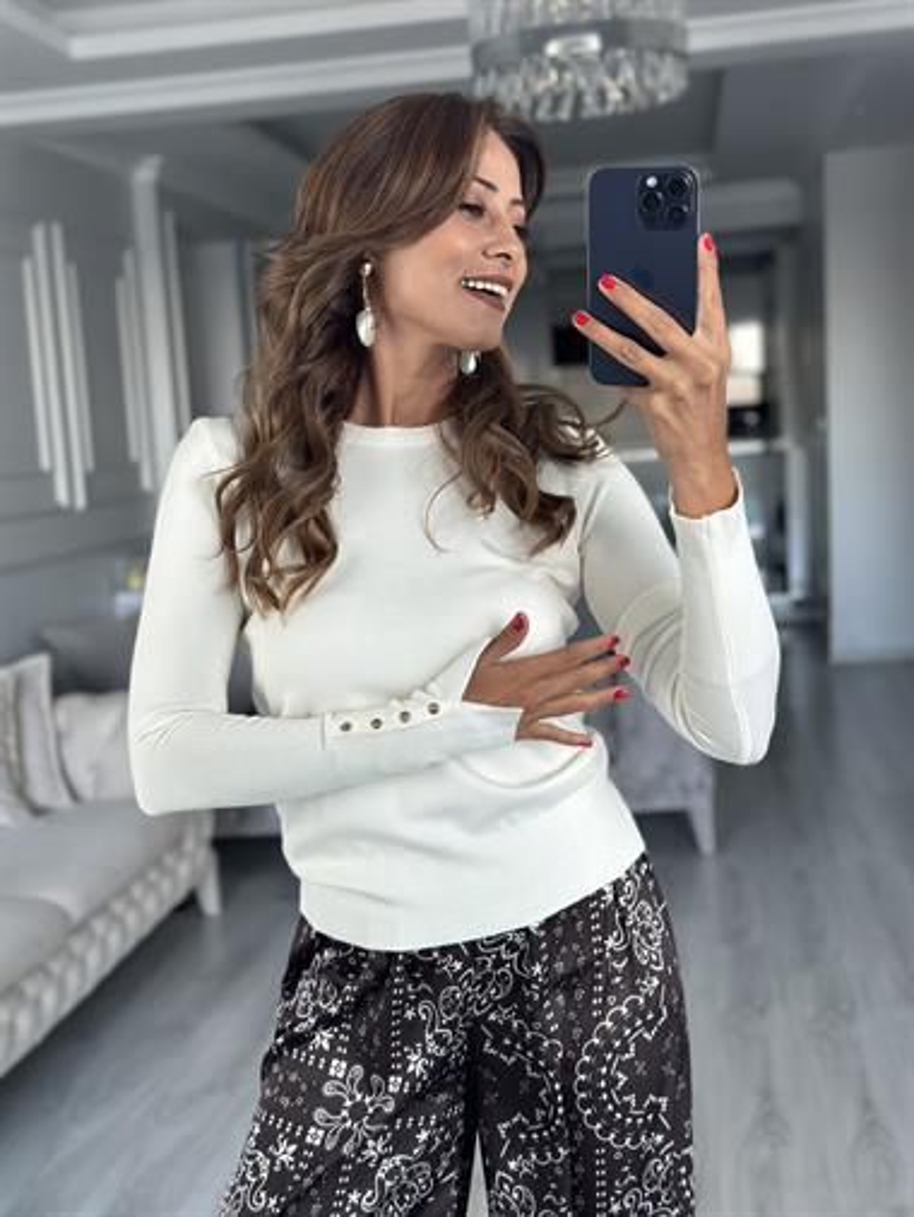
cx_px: 457
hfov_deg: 30.3
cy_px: 608
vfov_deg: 39.6
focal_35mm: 48
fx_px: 1688
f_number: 1.78
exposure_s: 1/60
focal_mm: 6.86
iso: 200
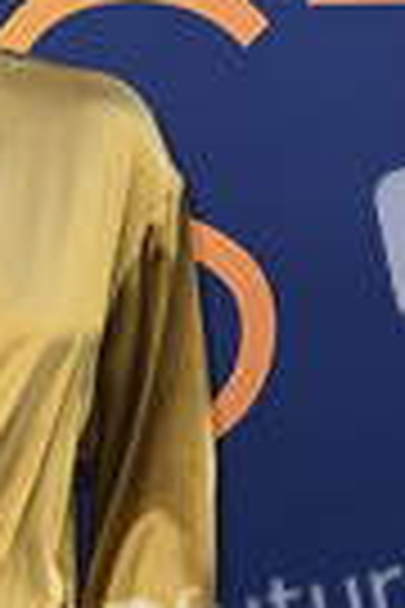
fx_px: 2852
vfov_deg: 12.1
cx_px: -162
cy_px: 441
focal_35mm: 169
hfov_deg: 8.0
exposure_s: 1/200
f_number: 5.6
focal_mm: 57
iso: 640
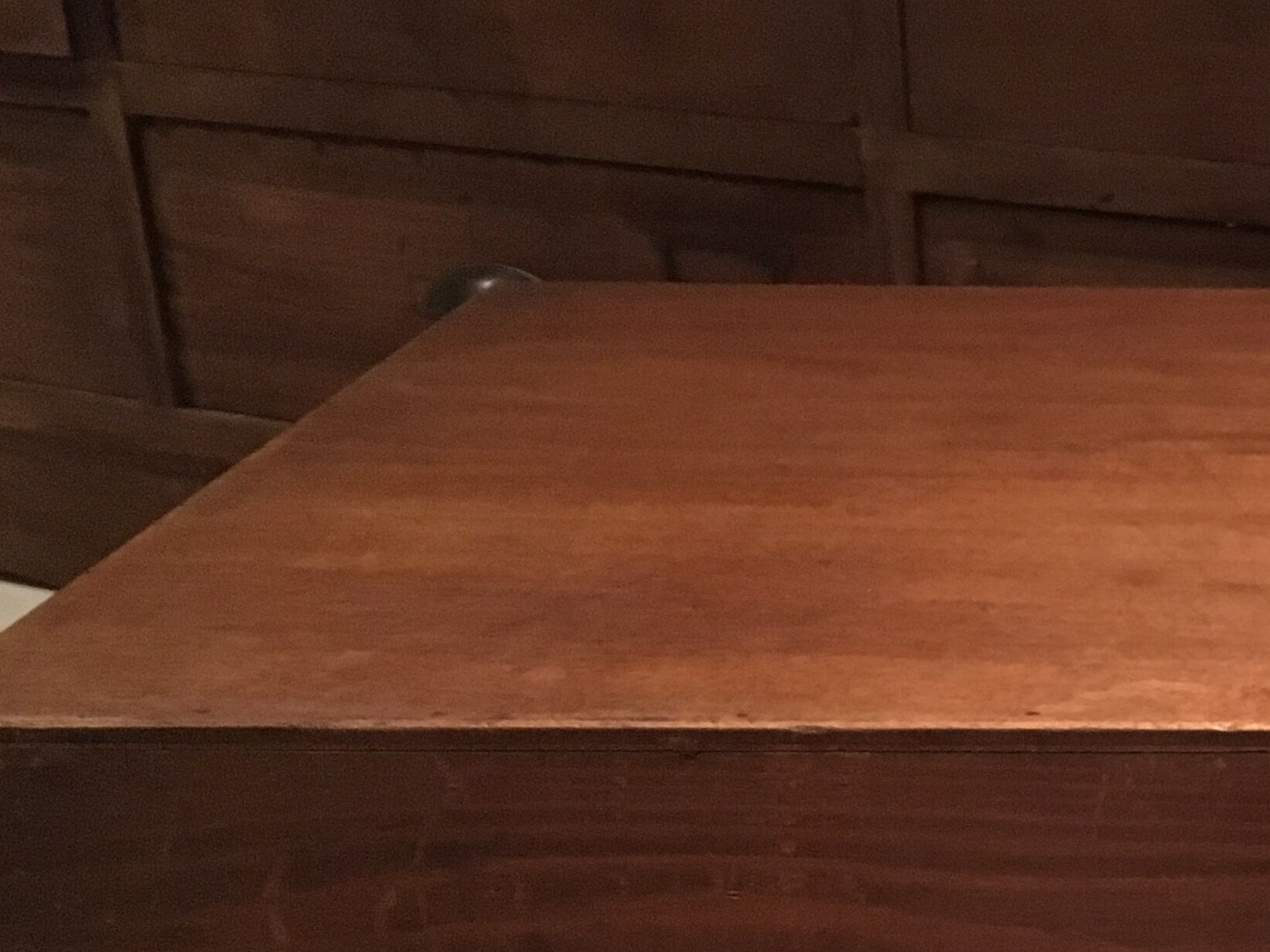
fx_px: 2605
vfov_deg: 20.1
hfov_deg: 25.6
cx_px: 1352
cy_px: 931
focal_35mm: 71
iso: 320
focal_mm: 4.15
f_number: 2.2
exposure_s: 1/17
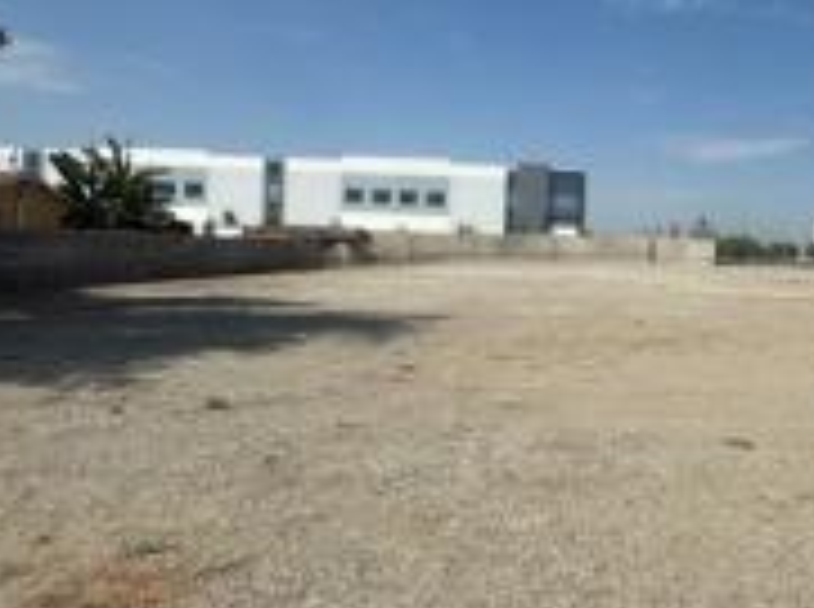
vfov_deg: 45.2
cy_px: 275
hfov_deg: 56.9
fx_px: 728
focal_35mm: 31
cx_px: 558
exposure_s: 1/3906
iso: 40
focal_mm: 2.22
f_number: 2.2
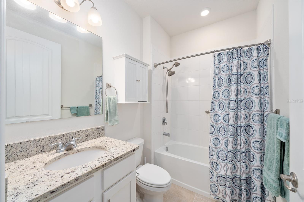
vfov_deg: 81.2
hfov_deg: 104.3
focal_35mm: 14
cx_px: 152
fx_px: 118
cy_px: 101
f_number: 7.1
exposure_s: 1/8
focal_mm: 14
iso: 100
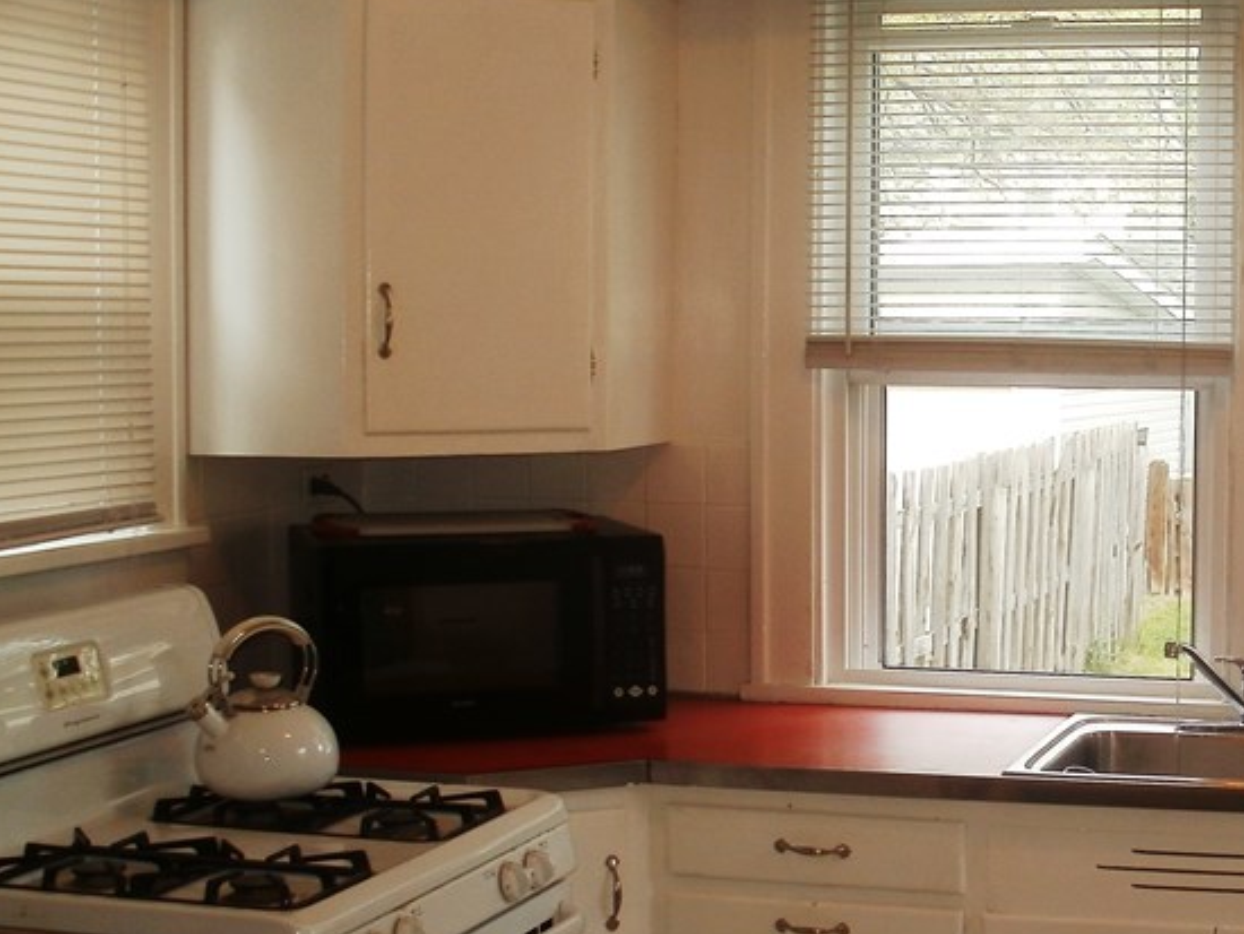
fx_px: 2409
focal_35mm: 67
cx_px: 1095
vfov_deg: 21.9
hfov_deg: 28.0
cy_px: 629
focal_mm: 6.3
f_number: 3.5
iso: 100
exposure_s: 1/30
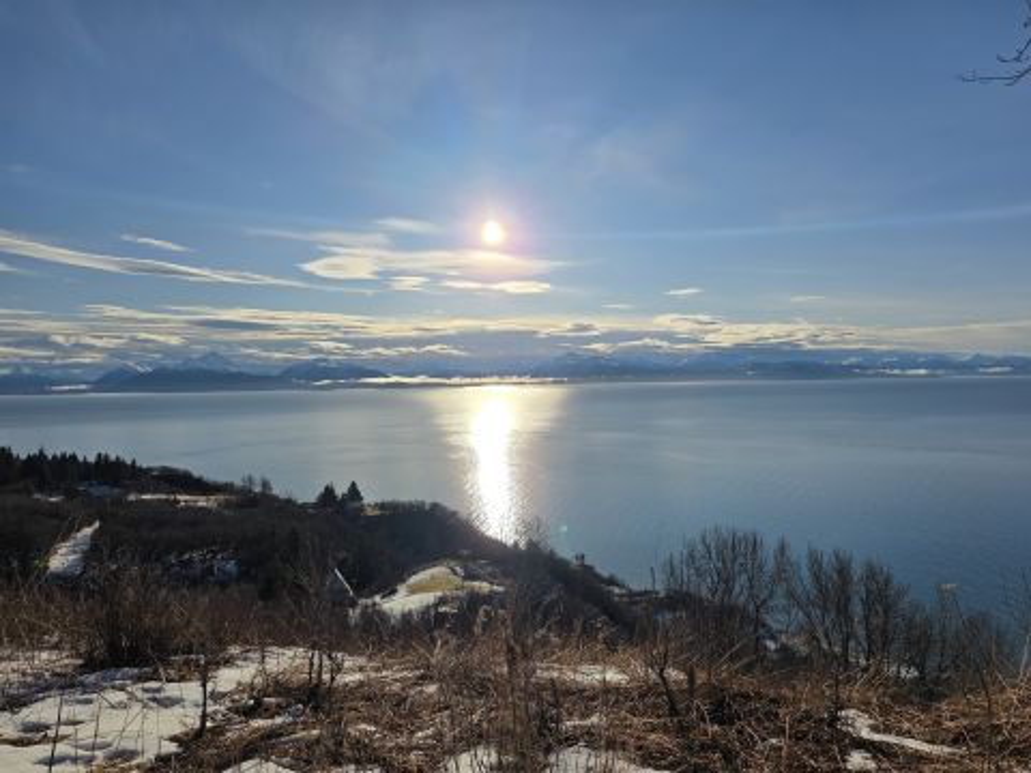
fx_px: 685
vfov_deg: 58.9
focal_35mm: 23
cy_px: 386
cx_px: 516
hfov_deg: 73.9
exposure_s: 1/7944
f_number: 1.7
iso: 16
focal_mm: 6.25
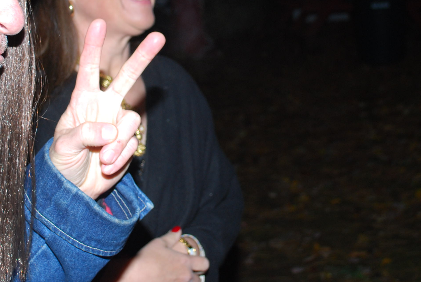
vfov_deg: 18.5
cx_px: 189
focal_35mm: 73
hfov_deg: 27.7
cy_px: 38
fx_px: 855
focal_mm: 24
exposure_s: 1/60
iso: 200
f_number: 4.2
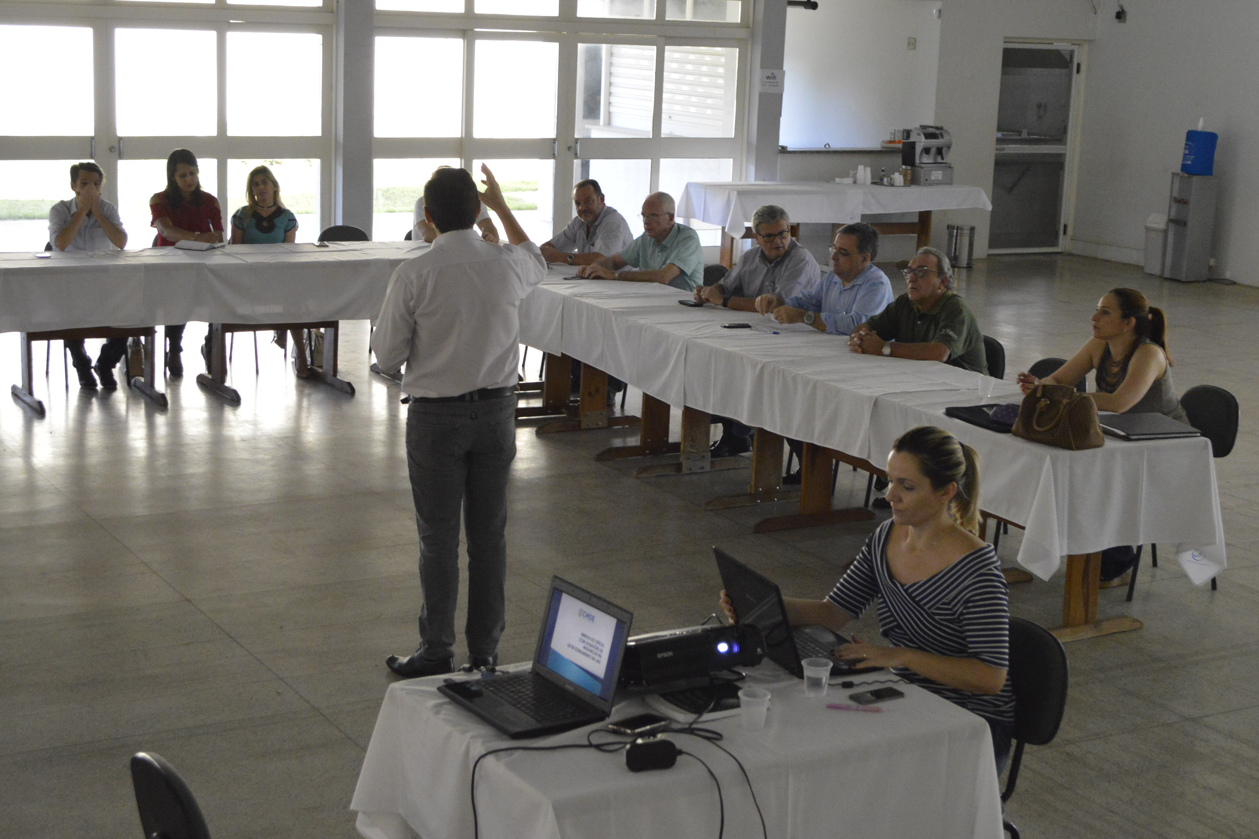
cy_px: 419
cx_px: 625
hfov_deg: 37.2
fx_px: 1871
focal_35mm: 54
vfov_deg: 25.3
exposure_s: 1/200
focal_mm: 35
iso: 3200
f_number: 5
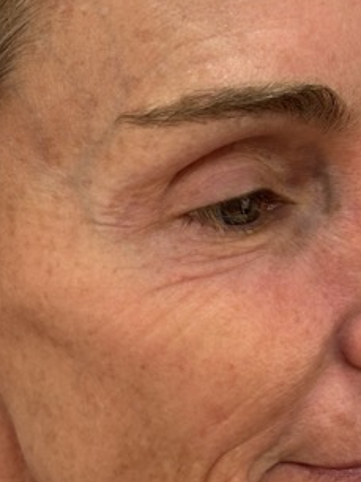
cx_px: 184
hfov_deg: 21.6
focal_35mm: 68
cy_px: 260
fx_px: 947
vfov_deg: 28.6
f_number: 1.6
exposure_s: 1/60
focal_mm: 5.96
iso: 80
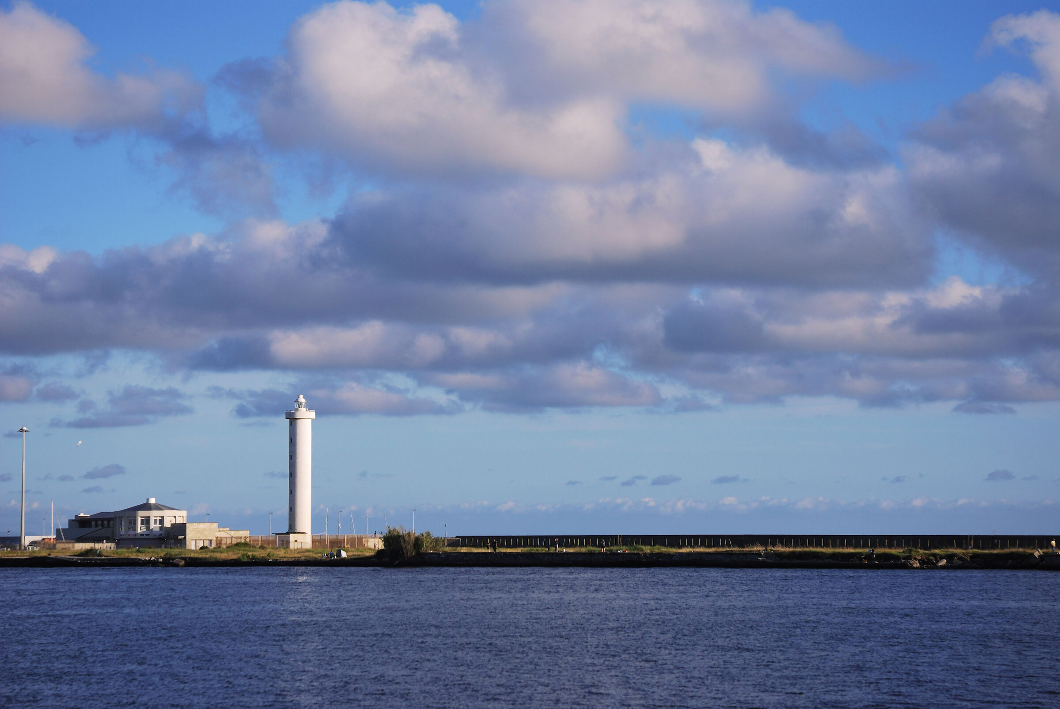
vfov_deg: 15.2
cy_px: 354
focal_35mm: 90
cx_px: 530
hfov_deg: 22.6
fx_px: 2653
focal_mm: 60
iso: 100
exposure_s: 1/500
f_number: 5.6
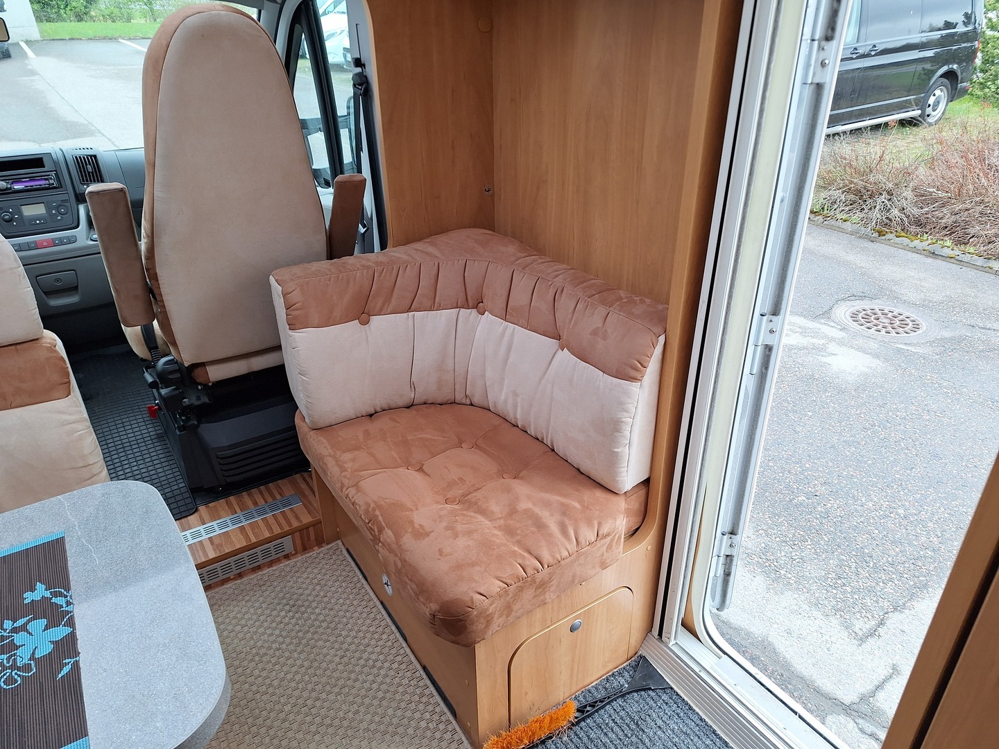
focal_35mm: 23
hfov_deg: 73.9
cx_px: 500
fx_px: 664
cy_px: 374
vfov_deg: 58.9
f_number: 1.8
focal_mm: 5.54
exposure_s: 1/100
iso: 50
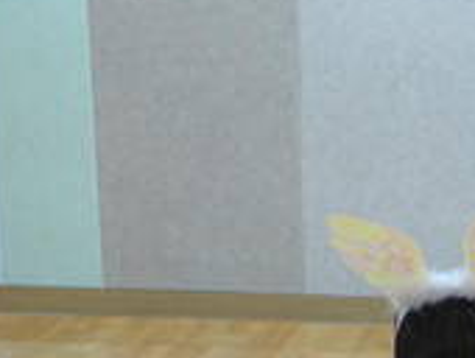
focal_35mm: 139
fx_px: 1910
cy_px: 540
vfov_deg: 10.3
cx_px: 726
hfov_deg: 13.3
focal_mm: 7.3
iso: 200
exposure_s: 1/80
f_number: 1.7
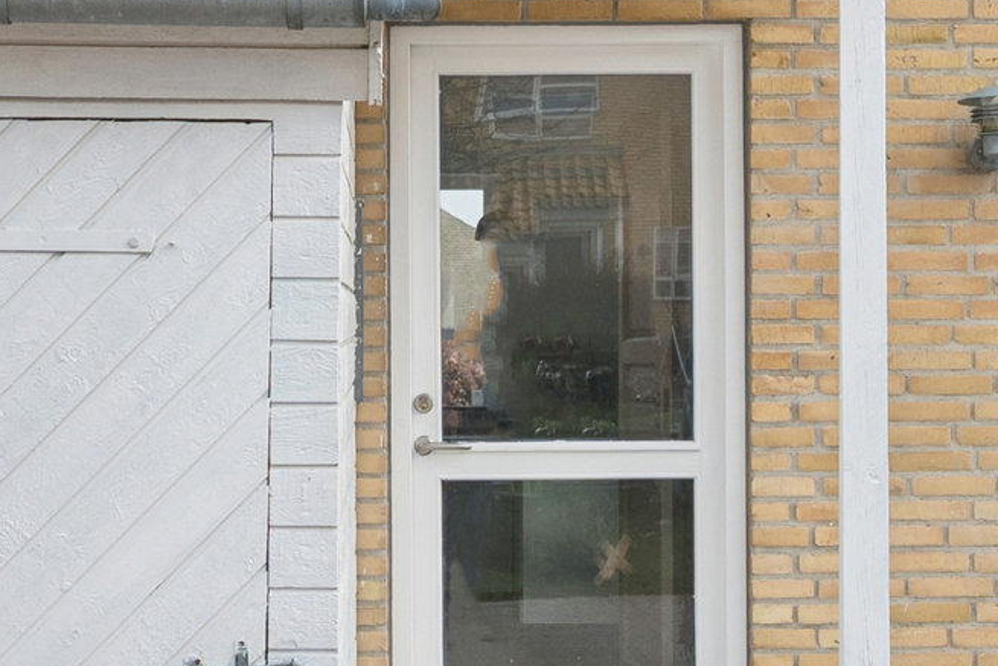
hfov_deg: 23.3
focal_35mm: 87
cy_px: 299
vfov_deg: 15.7
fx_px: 2412
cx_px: 675
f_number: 6.3
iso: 250
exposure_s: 1/400
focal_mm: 19
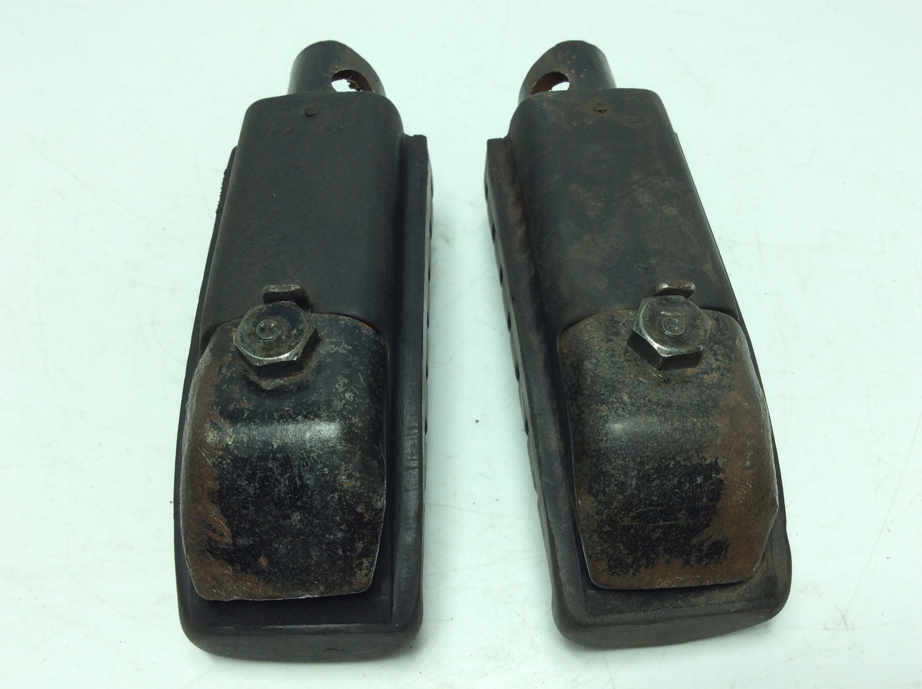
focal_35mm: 32
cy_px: 344
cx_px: 461
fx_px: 851
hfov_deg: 56.9
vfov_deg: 44.1
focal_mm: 3.3
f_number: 2.4
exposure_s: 1/301
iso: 32
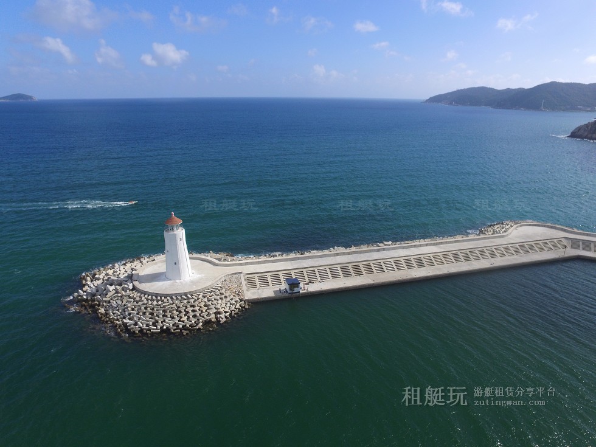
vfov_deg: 66.0
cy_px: 224
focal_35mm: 20
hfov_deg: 81.7
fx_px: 344
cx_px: 298
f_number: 2.8
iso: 100
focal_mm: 3.61
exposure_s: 1/1779
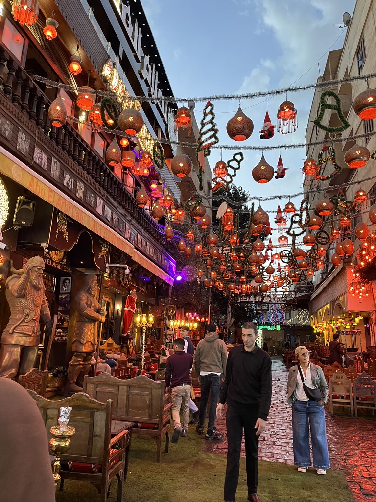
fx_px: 377
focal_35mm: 26
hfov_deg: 53.1
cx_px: 188
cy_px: 251
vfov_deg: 67.3
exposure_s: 1/50
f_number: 1.6
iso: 250
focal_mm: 5.1
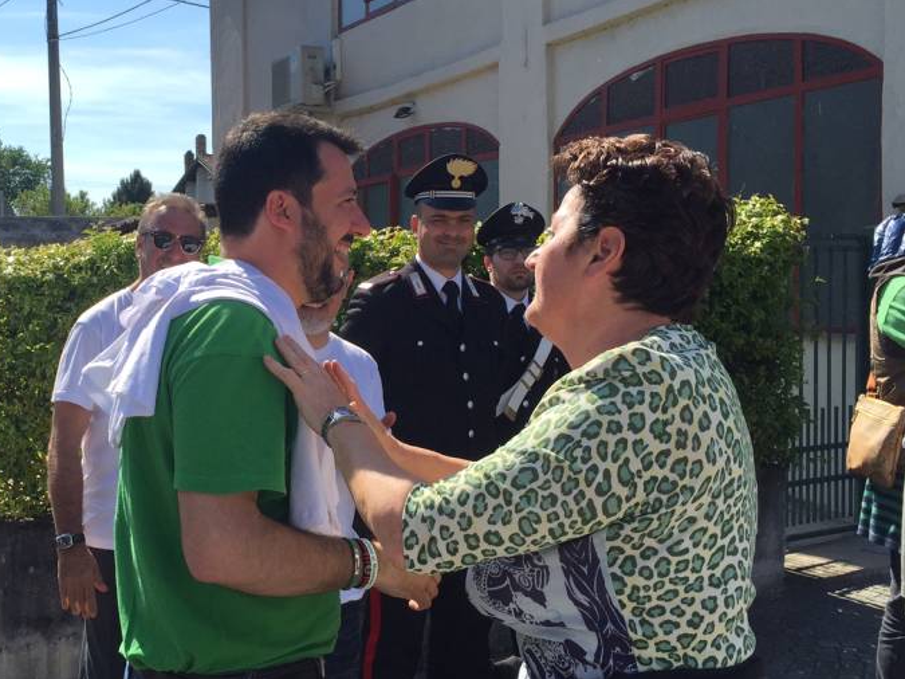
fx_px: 1150
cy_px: 362
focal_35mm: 44
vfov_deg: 32.9
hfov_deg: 42.2
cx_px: 284
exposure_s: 1/1647
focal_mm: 4.15
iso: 32
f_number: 2.2
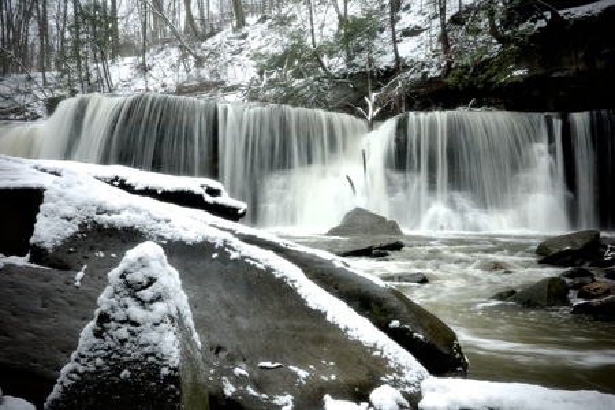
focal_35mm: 40
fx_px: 683
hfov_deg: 48.5
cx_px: 308
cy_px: 205
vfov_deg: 33.4
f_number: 16
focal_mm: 26
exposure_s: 1/5
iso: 100
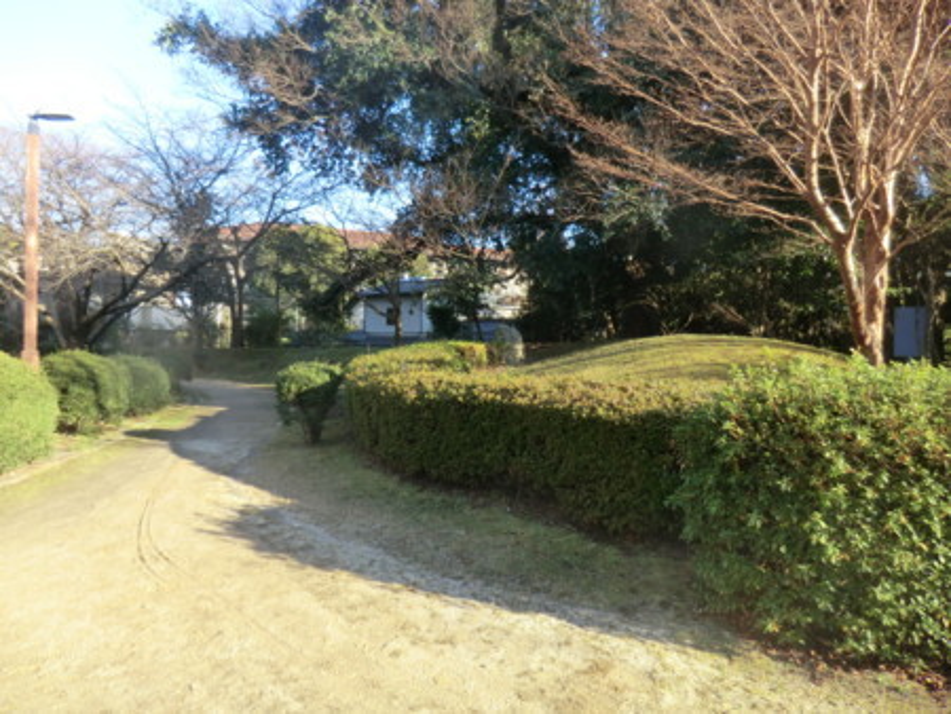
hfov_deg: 71.6
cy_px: 357
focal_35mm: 24
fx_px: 660
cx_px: 476
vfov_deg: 56.9
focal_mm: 4.3
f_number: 3.2
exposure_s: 1/160
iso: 80
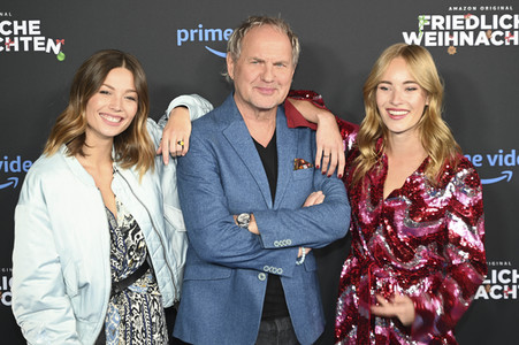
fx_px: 1037
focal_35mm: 72
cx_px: 260
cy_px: 172
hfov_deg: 28.1
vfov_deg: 18.9
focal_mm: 72
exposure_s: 1/125
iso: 500
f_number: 2.8
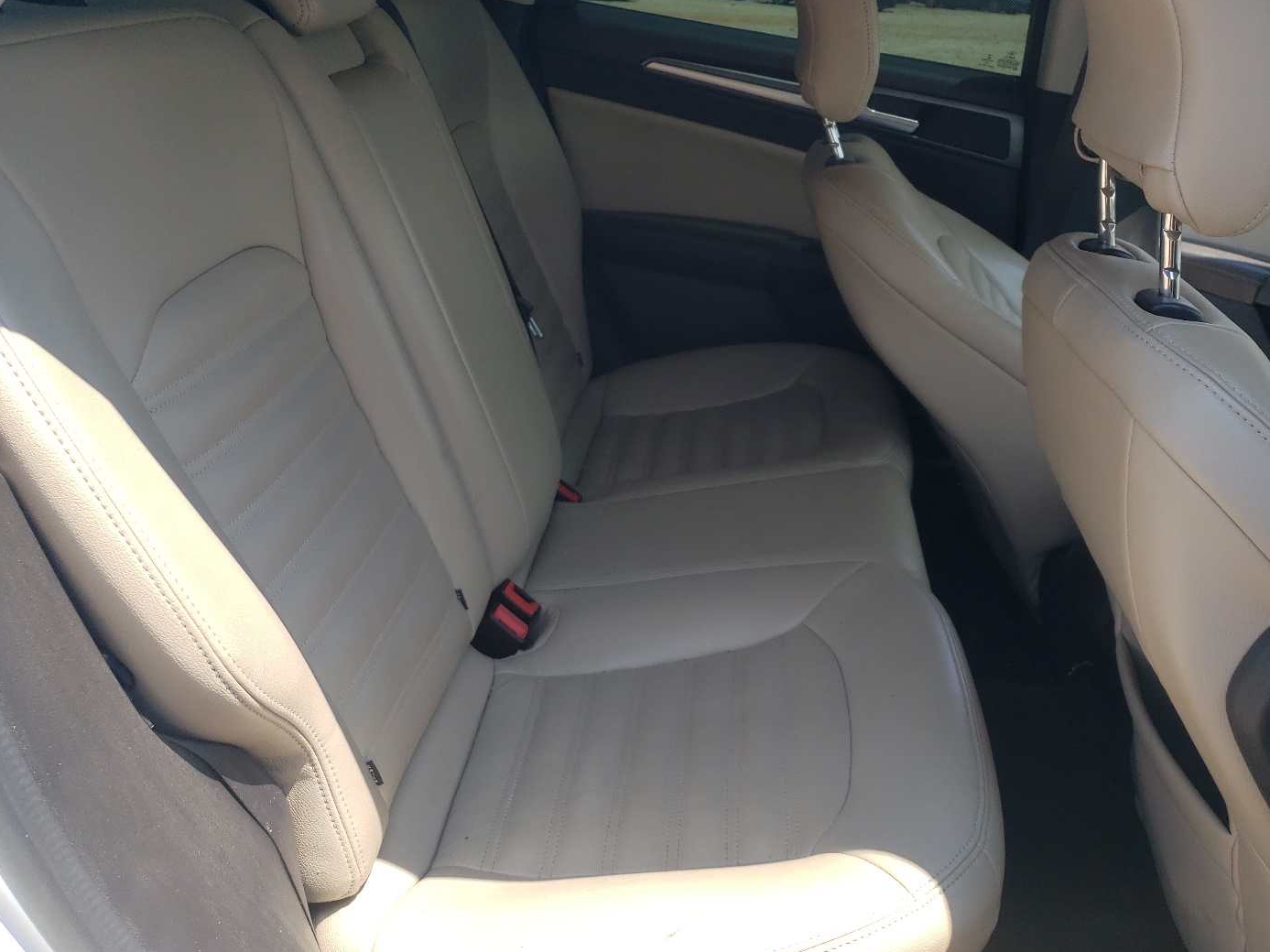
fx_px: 1101
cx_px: 706
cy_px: 471
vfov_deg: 46.8
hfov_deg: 59.8
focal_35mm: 30
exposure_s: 1/1000
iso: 50
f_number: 1.5
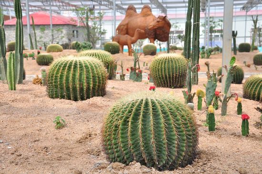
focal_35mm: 51
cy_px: 87
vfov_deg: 26.4
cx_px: 131
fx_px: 371
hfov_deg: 38.9
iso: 200
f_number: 5.6
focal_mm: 34
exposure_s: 1/500
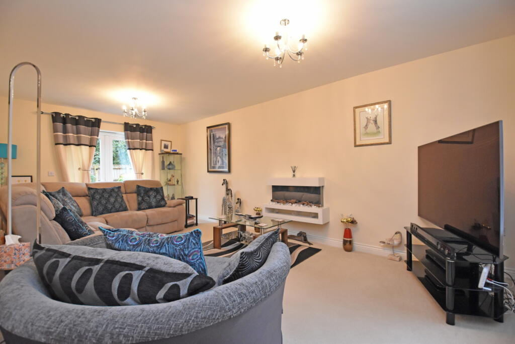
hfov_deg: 100.4
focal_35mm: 15
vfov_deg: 77.3
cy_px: 172
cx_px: 258
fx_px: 215
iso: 1600
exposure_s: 1/125
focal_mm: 10
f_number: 4
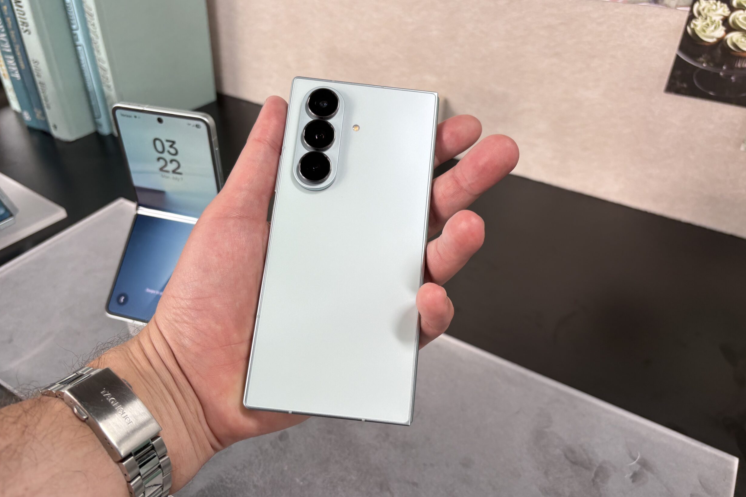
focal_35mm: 28
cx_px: 363
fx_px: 580
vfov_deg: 46.4
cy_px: 246
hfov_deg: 65.5
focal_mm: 5.96
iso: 40
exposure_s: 1/121
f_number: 1.6
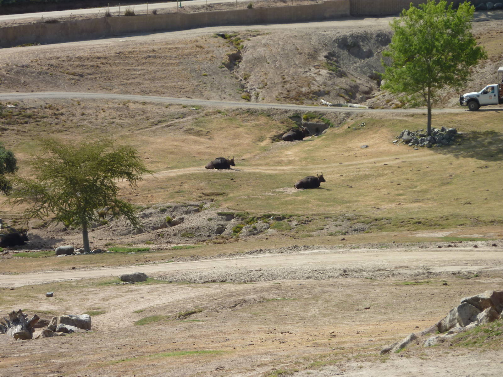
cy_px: 188
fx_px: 2296
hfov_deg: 12.5
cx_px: 252
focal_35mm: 158
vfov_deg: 9.4
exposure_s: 1/500
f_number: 4.5
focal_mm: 25.9
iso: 80
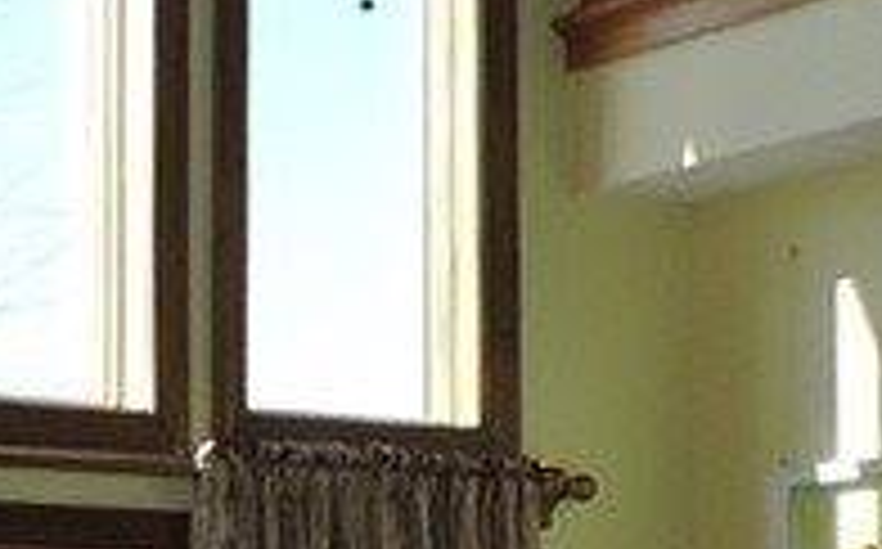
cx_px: -171
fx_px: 3193
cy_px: 810
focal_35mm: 133
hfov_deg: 15.2
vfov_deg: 9.6
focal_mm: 4.3
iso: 100
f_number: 3
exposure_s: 1/200
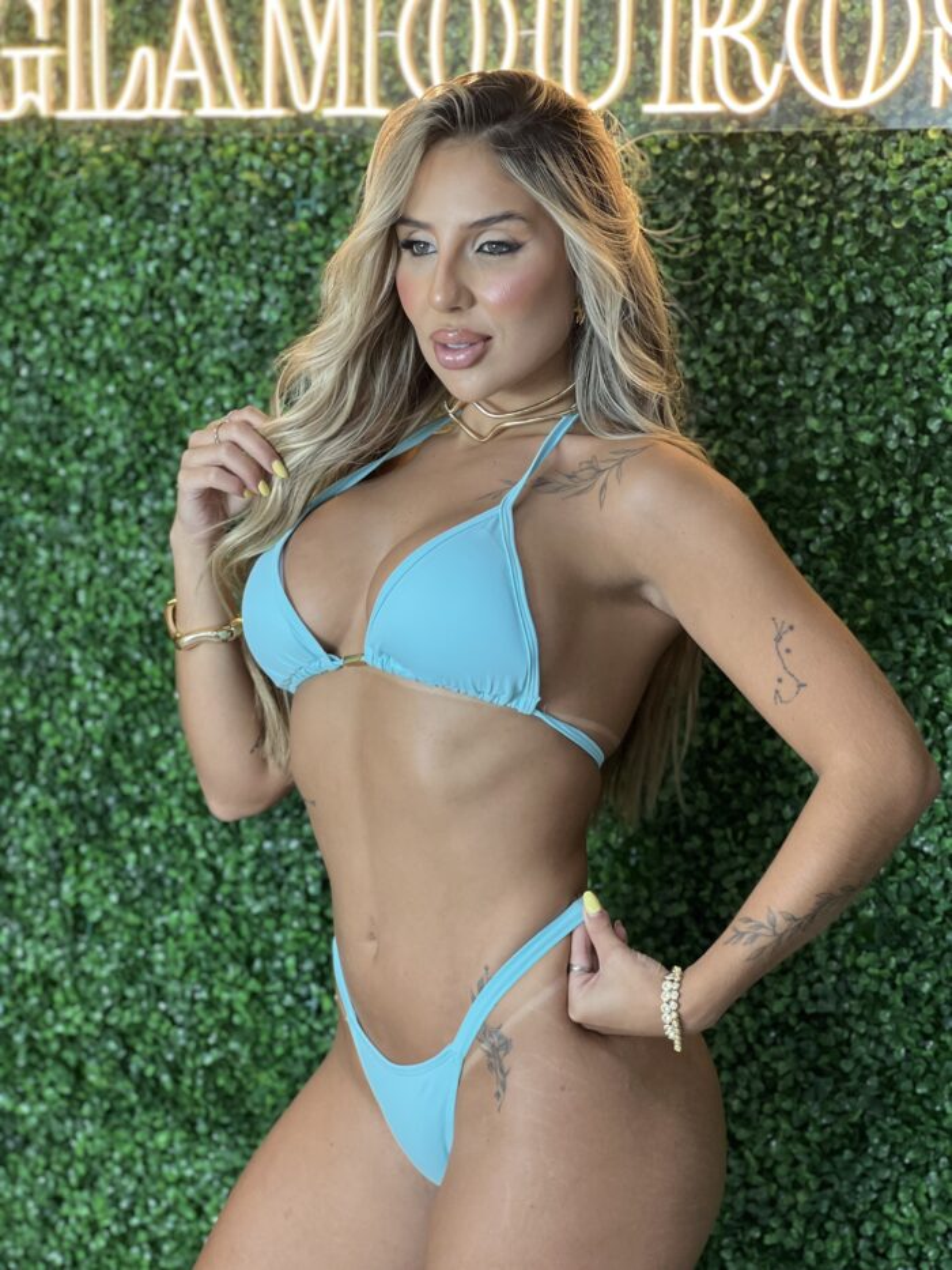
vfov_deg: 25.3
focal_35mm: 77
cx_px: 476
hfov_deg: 19.1
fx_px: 2823
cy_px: 635
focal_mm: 9
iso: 125
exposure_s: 1/60
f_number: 2.8
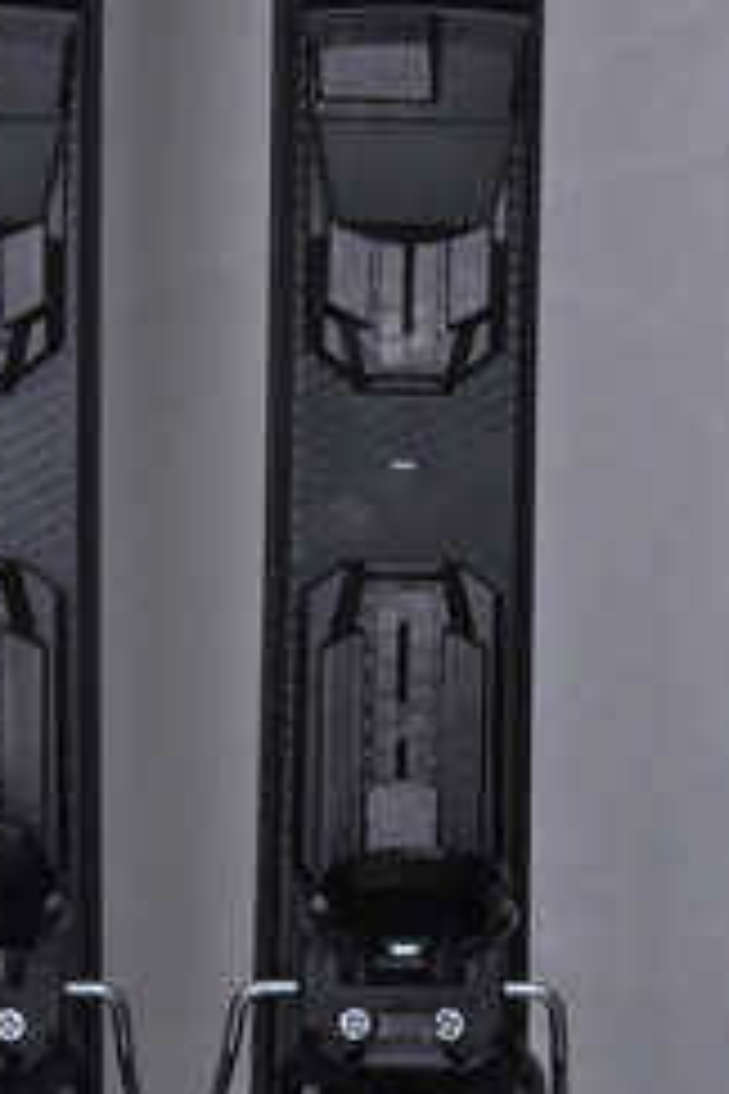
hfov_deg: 7.1
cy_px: 509
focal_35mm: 194
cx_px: 173
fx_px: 5892
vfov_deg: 10.6
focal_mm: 70
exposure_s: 1/125
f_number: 9.5
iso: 3200
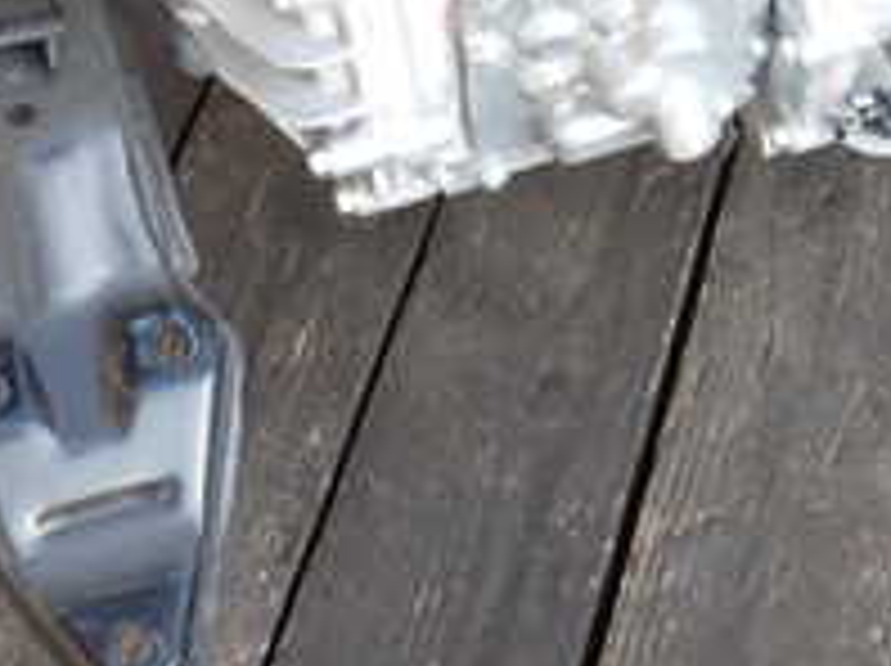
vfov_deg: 15.4
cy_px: -216
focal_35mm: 91
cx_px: 1040
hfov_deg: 20.3
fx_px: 2339
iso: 100
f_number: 2.3
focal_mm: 5.4
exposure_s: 1/80
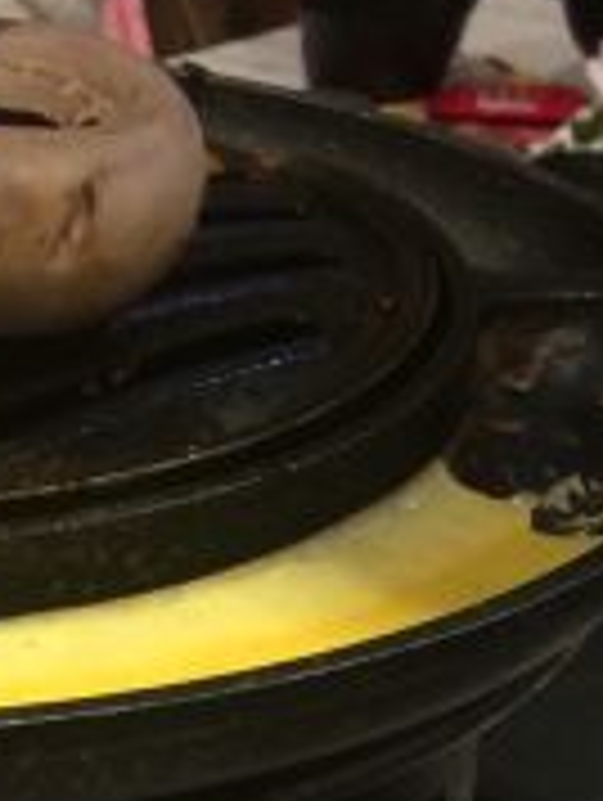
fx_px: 2641
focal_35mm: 114
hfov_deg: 12.5
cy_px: 1076
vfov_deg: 16.2
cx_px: -250
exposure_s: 1/30
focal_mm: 4.15
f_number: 2.2
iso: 125
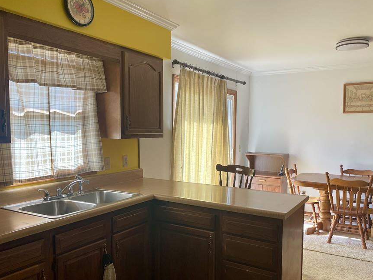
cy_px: 161
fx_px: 334
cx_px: 194
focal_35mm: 31
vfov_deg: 45.3
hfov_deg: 58.3
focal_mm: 4.2
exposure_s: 1/121
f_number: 1.6
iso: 40
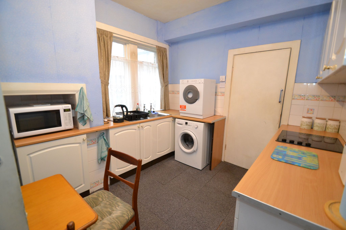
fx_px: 144
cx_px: 173
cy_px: 115
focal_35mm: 15
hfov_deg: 100.4
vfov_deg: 77.3
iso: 1400
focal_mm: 10
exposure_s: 1/60
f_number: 3.5
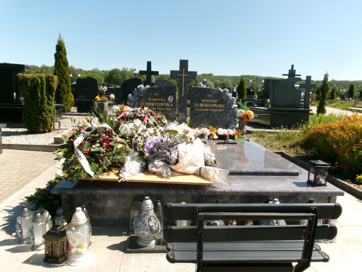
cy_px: 136
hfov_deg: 63.4
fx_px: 293
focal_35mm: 28
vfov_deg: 49.7
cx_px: 181
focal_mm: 5.1
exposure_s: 1/90
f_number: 10.8
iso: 100
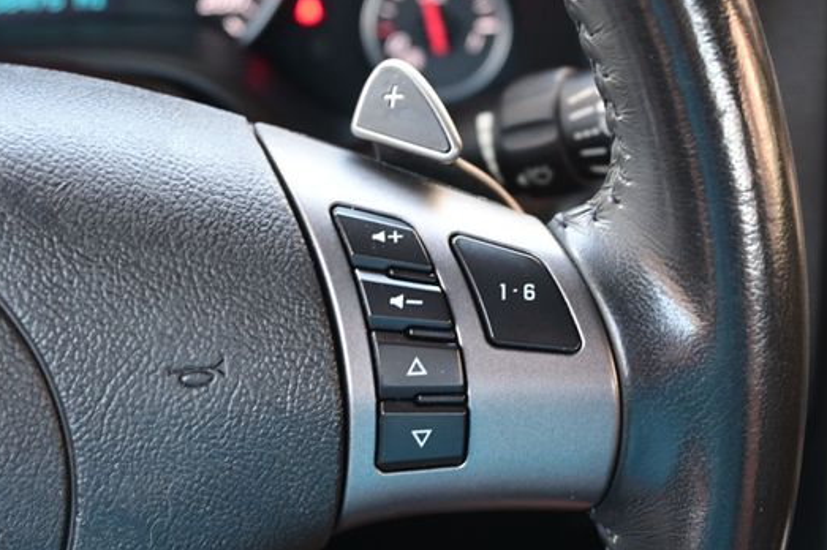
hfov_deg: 33.1
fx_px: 1391
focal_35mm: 61
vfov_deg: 22.4
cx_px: 413
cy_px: 307
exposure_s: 1/50
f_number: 5
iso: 800
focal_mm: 33
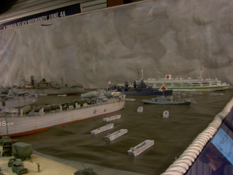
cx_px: 119
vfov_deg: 40.7
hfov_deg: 52.6
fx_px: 236
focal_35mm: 35
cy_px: 87
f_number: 2.8
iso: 50
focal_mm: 5.6
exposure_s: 1/8
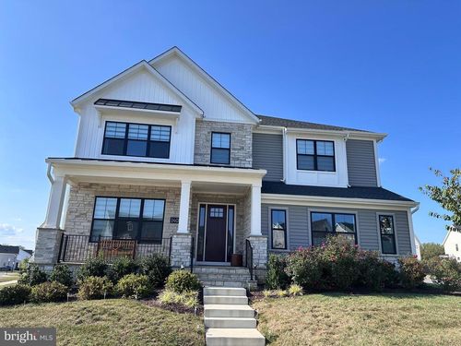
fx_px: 320
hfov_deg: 71.6
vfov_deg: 56.8
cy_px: 173
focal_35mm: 24
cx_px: 230
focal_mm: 6.86
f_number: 1.78
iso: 80
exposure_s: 1/1812
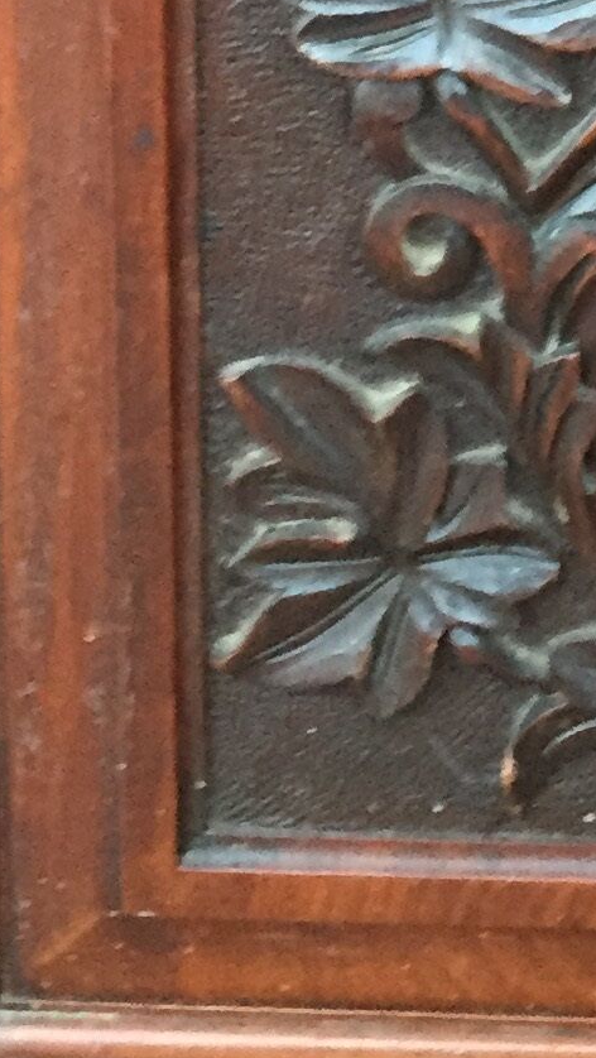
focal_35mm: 123
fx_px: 3452
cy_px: -415
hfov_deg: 9.8
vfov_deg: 16.3
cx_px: 629
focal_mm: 4.15
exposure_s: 1/17
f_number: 2.2
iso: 250
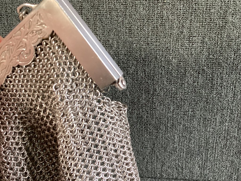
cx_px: 152
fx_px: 320
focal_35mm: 46
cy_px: 114
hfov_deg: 40.9
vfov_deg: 31.4
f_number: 2.4
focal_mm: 3.3
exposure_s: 1/60
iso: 400
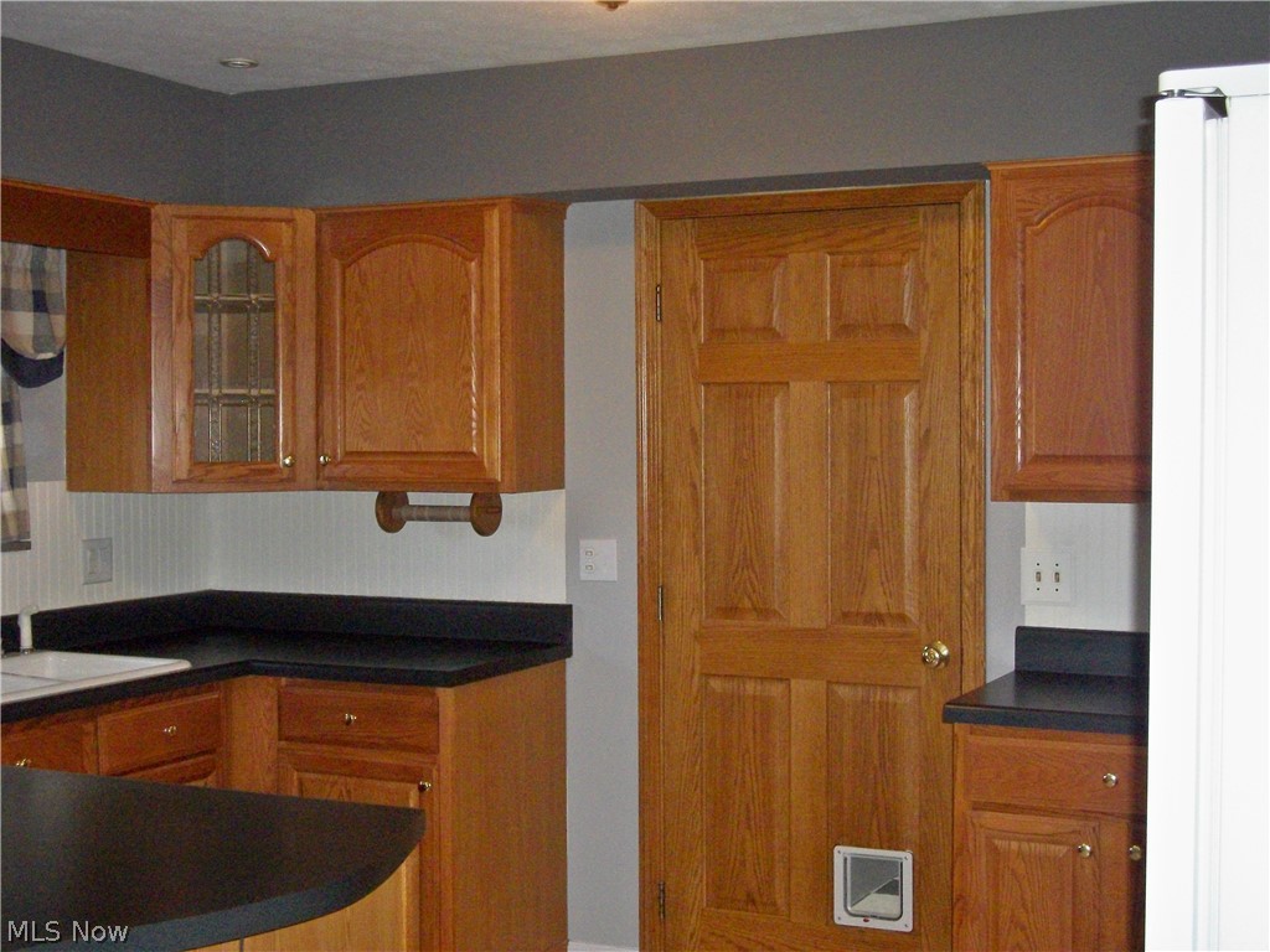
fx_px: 1834
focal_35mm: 50
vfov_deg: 29.1
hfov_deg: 38.2
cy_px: 476
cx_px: 635
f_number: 3.6
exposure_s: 1/160
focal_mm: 8.8
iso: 400
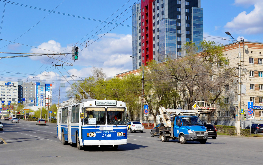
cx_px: 133
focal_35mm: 50
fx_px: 358
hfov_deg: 40.3
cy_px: 82
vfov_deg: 25.8
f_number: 9
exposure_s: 1/640
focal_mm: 32
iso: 200
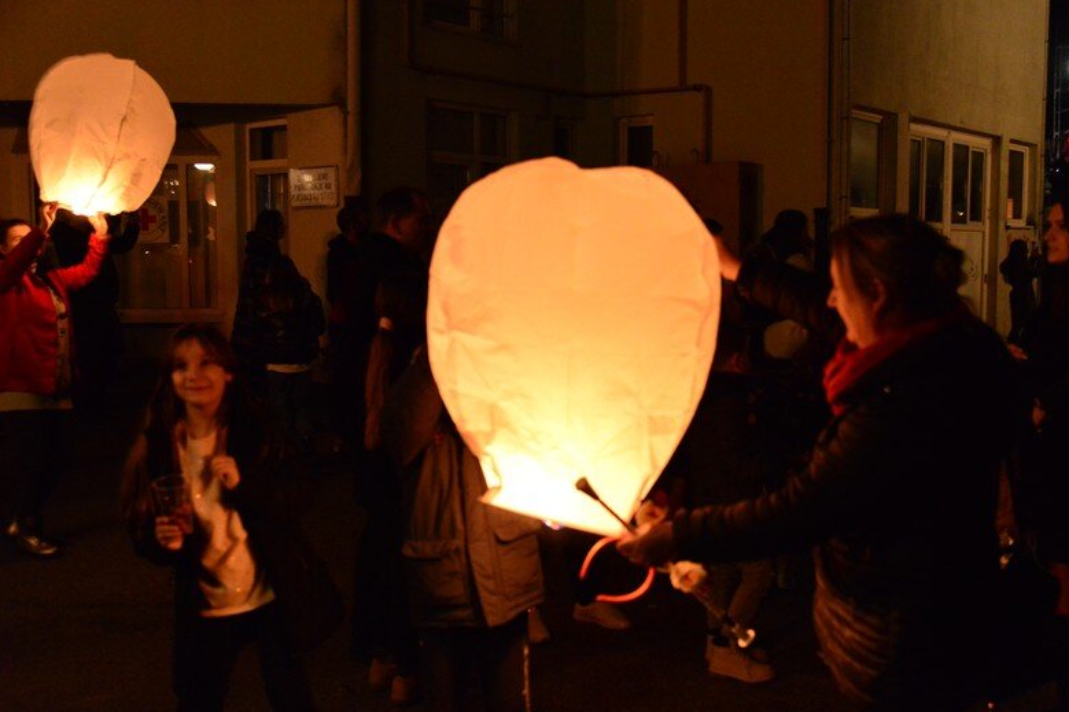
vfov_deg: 32.6
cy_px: 373
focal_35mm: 41
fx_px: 1217
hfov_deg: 47.4
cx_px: 565
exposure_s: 1/60
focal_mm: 38
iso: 6400
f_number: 4
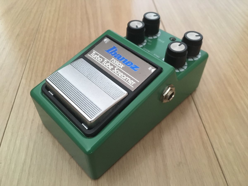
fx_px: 208
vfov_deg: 48.2
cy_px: 93
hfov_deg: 61.7
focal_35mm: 29
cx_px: 124
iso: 250
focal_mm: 4.15
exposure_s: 1/15
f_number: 2.2
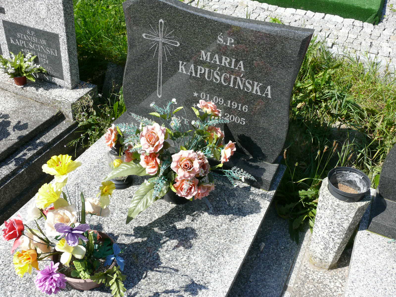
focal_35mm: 35
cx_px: 198
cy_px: 148
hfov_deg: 52.6
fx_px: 400
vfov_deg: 40.7
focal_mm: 7.4
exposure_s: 1/320
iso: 100
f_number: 5.6
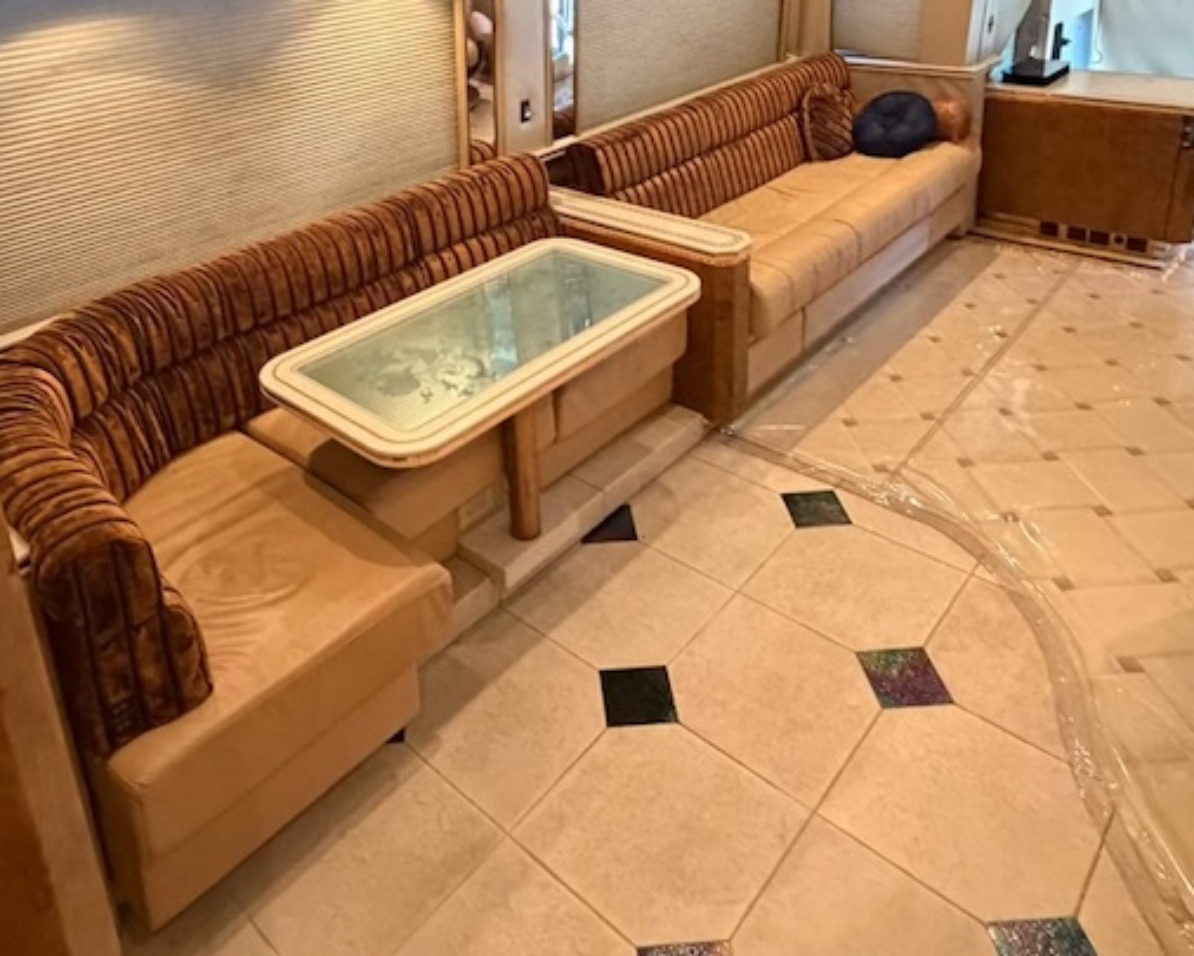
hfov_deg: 63.8
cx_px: 521
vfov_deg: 49.8
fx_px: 954
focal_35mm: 27
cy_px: 179
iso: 1000
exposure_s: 1/60
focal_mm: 2.22
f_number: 2.2
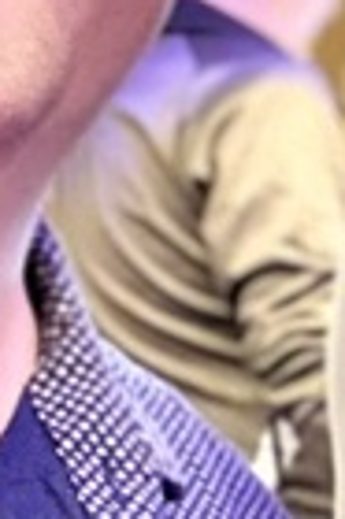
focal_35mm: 178
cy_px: -4
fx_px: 2565
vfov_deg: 11.4
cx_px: 586
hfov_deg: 7.5
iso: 640
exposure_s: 1/21
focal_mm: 2.69
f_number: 1.9
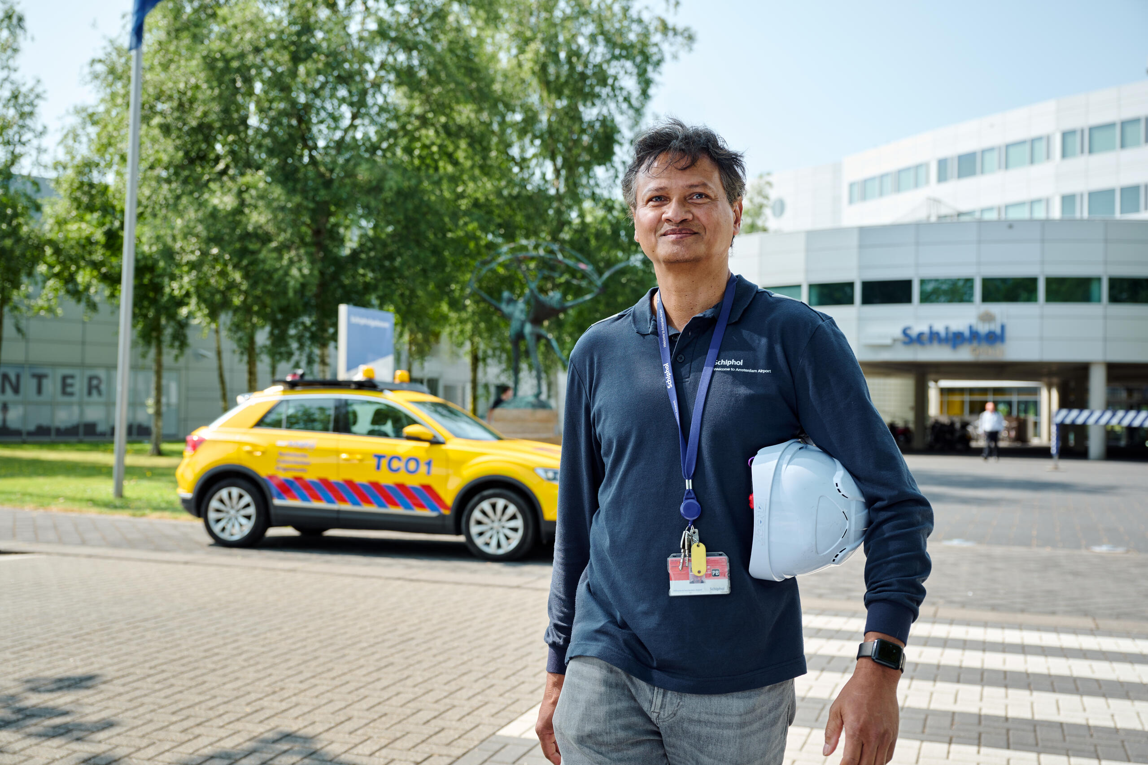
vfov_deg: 35.9
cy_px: 382
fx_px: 1180
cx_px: 574
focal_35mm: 37
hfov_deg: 51.9
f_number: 4
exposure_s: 1/200
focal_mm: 37
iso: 64
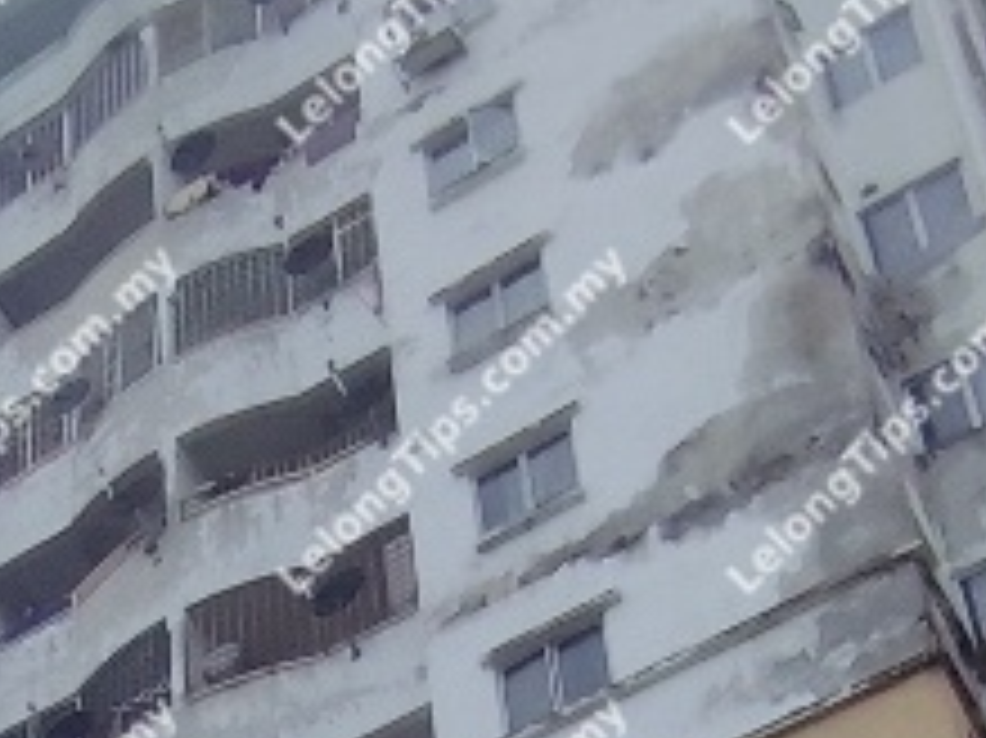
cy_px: 1370
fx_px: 2562
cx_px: 293
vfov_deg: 14.3
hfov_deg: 21.7
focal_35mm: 90
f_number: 2.2
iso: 50
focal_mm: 1.65
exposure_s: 1/4370
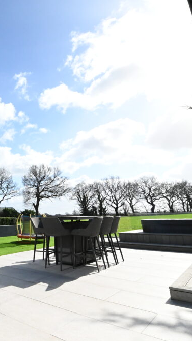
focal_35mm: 24
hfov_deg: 40.3
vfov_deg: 76.3
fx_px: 217
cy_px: 169
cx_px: -10
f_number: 10
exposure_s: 1/8000
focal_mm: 15
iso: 6400
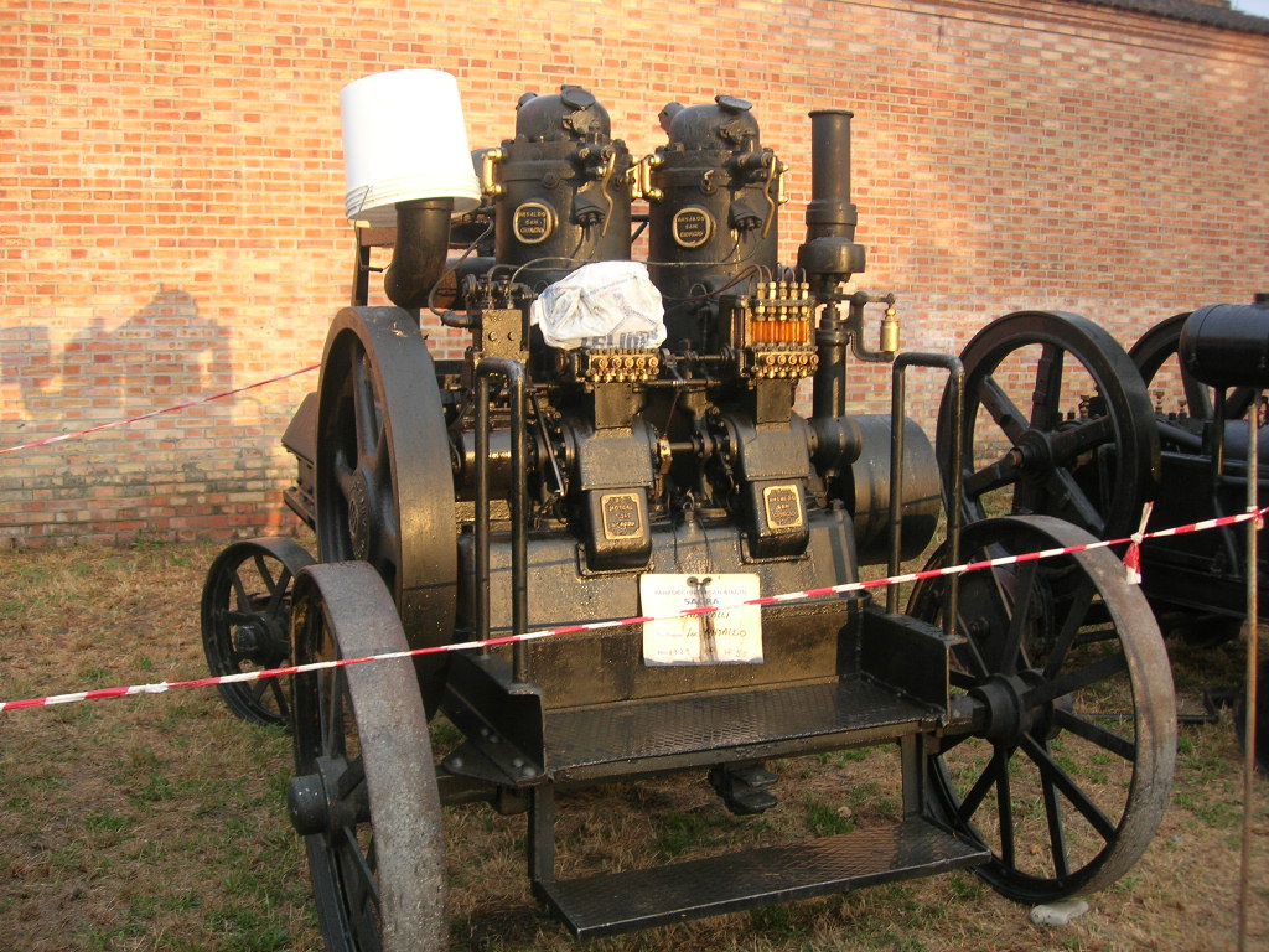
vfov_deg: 37.7
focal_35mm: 38
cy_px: 476
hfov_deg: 49.0
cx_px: 634
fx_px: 1393
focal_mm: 7.8
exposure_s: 1/30
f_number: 2.8
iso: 64
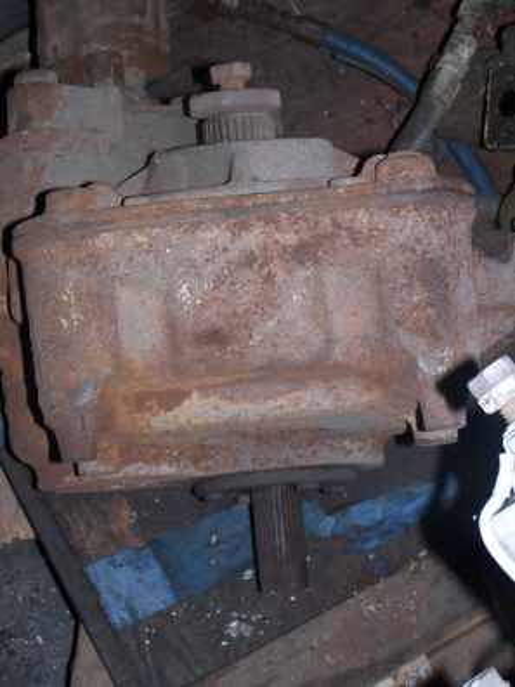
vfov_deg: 23.8
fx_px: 1627
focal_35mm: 82
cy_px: 344
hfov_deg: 18.0
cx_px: 258
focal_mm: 13.7
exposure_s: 1/90
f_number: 3.2
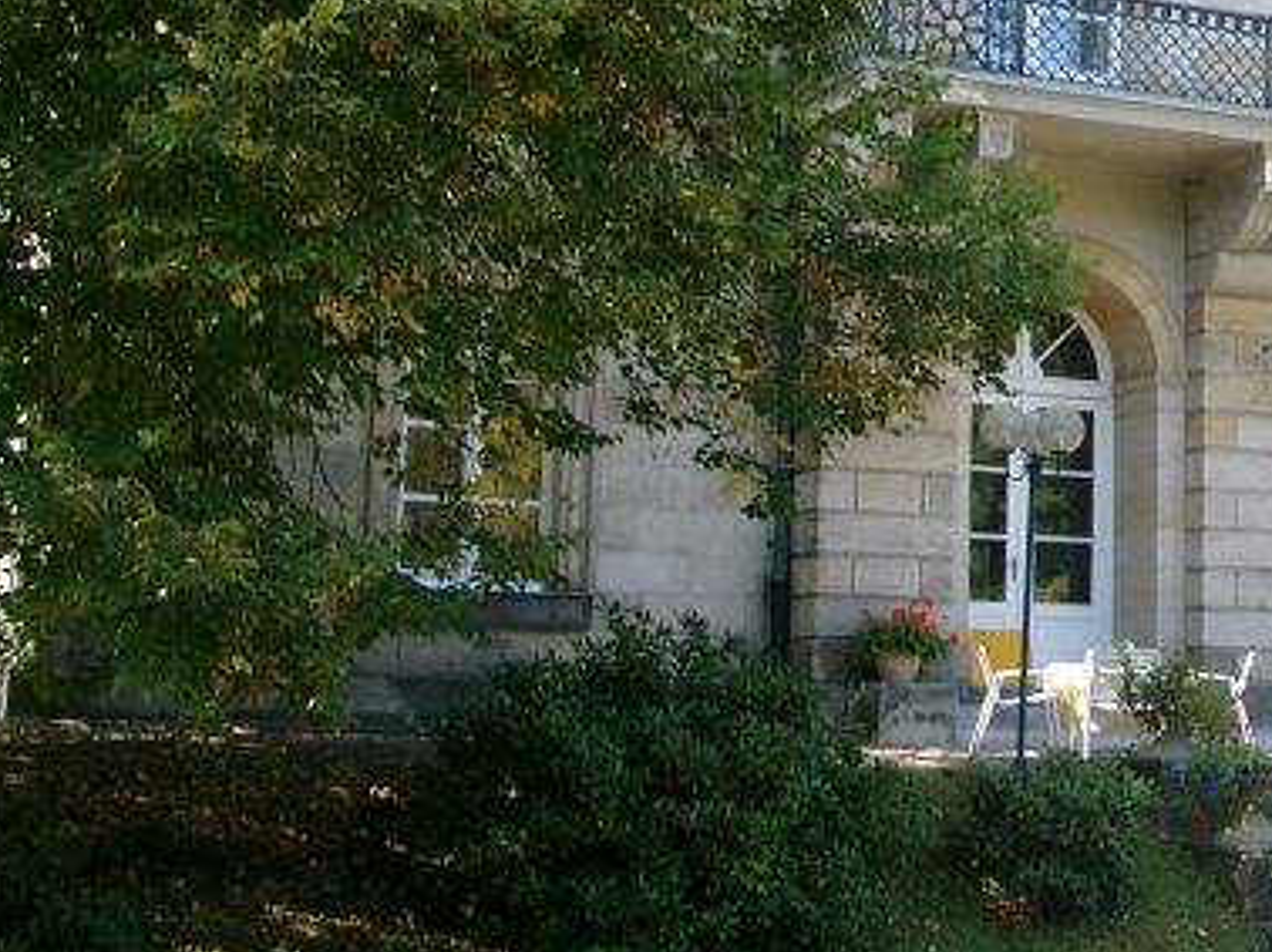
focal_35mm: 72
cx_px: 1164
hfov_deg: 26.1
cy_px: 81
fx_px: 2644
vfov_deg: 20.0
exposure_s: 1/75.8
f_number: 4
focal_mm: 7.13
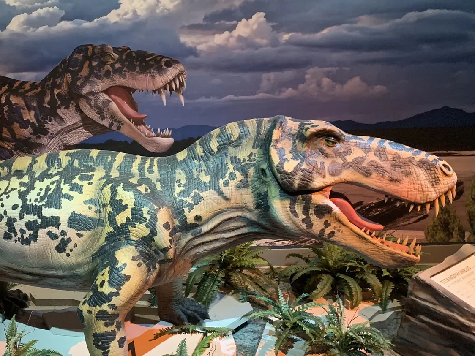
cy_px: 180
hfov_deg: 48.8
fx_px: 508
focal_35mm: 37
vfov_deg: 38.7
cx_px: 139
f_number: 1.8
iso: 640
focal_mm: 4.25
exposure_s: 1/30
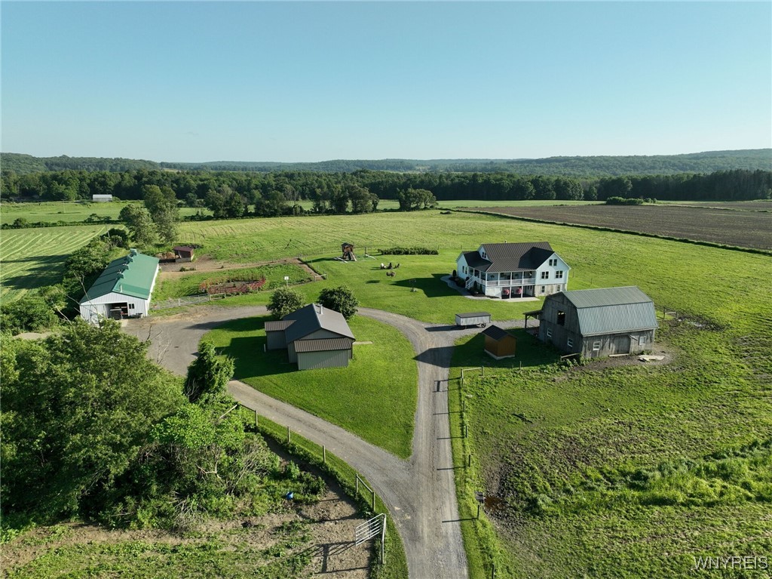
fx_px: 535
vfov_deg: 56.8
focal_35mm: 24
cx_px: 386
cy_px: 290
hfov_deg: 71.6
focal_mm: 12.29
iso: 200
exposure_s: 1/800
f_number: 2.8
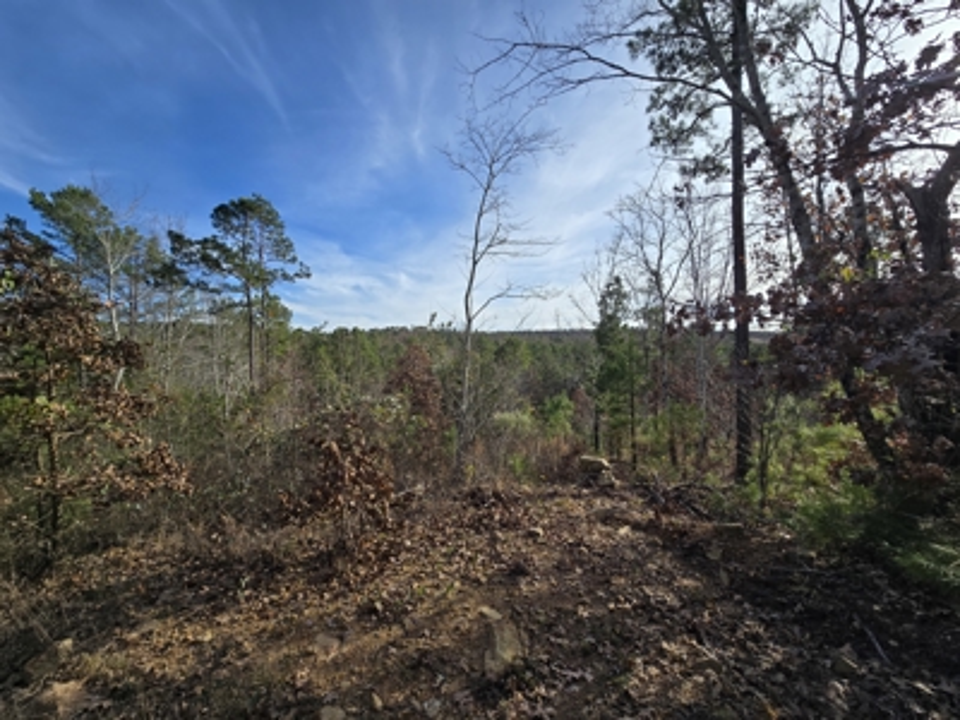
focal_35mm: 13
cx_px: 480
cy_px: 360
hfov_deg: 106.2
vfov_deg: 89.9
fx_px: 361
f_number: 2.2
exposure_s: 1/1571
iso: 50
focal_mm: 2.2
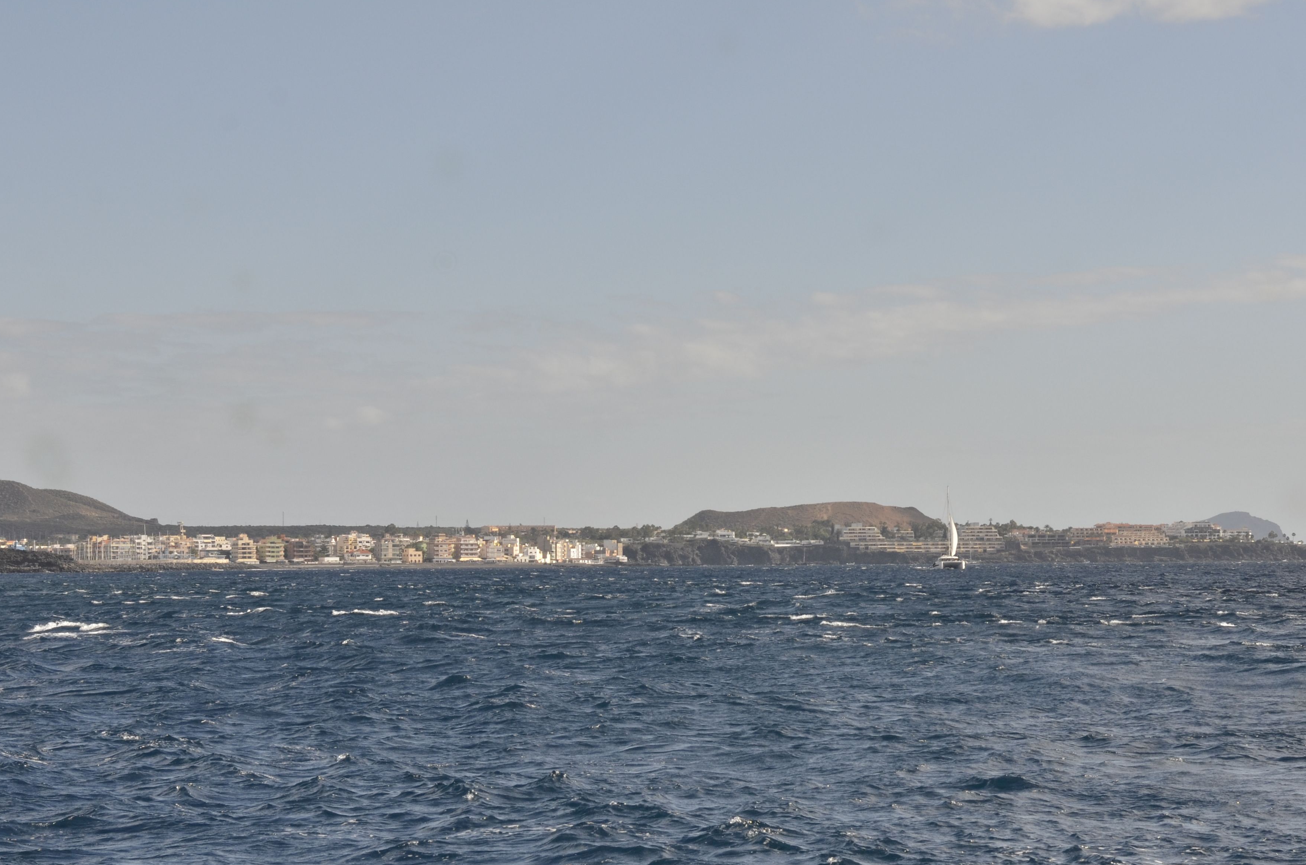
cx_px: 748
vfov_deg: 13.0
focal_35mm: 105
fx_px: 3801
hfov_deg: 19.5
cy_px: 560
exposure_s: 1/500
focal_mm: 50
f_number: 11
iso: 250
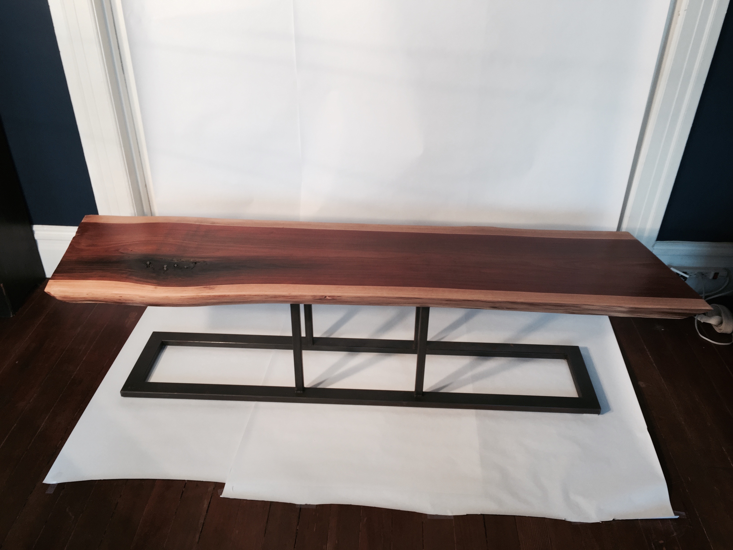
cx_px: 366
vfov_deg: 48.2
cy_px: 275
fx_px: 614
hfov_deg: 61.7
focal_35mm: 29
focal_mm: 4.15
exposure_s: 1/120
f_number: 2.2
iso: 32
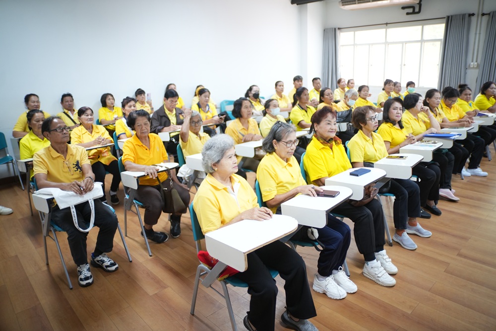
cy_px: 166
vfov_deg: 19.4
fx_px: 964
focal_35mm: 70
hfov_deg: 28.9
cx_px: 248
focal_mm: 70
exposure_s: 1/125
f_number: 2.8
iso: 1250
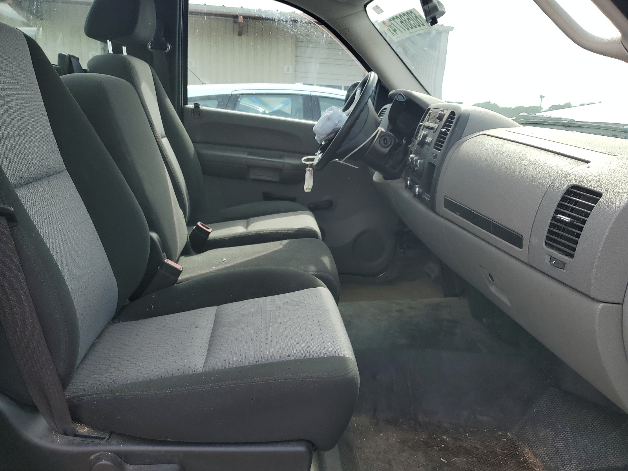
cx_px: 314
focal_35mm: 26
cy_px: 236
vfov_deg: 53.1
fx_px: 472
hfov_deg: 67.3
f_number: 1.5
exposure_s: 1/909
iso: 50
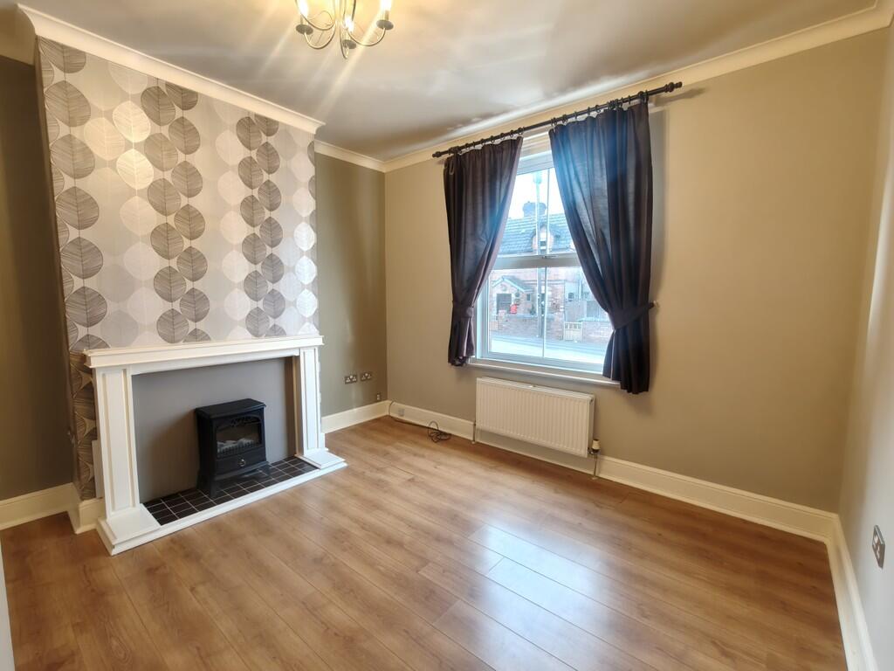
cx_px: 447
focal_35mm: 15
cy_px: 336
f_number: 2
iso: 1000
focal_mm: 2.31
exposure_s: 1/60.2
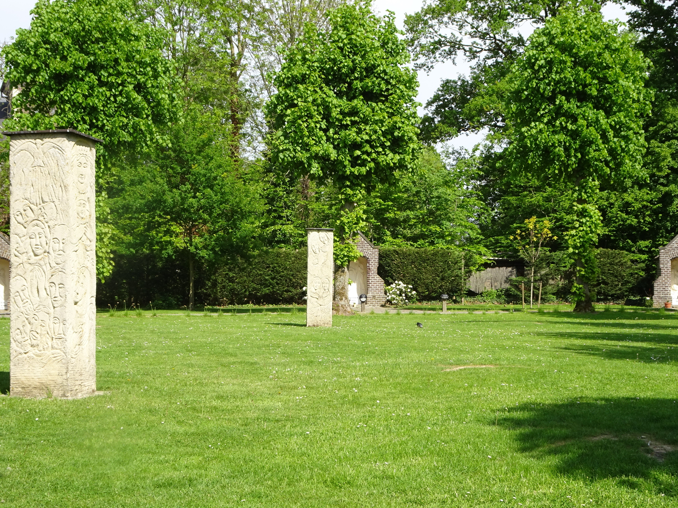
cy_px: 255
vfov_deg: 28.6
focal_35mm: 51
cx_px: 358
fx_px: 999
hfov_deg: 37.5
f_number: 4.5
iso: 80
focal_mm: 7.3
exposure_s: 1/400
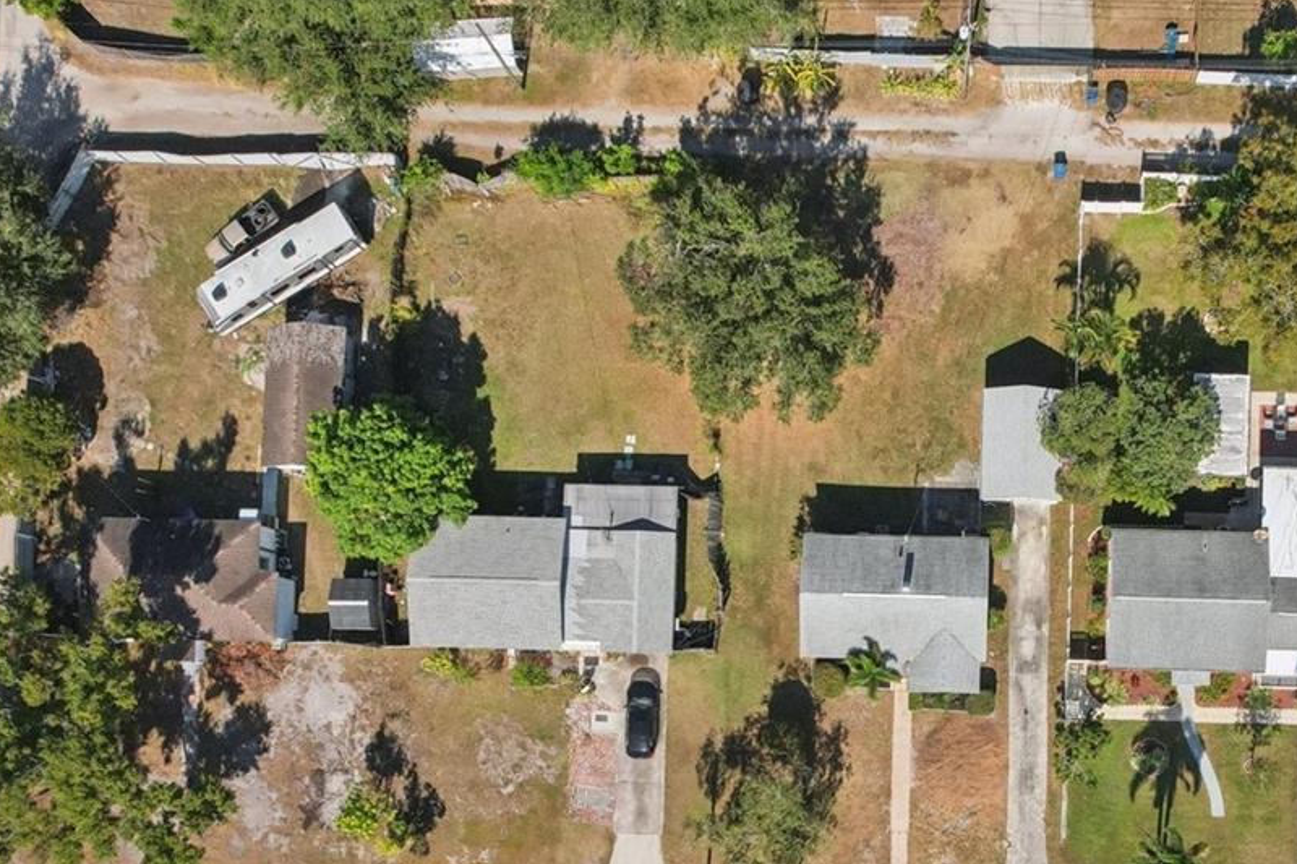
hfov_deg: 43.1
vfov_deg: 29.7
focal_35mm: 44
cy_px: 704
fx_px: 1585
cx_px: 968
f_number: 2.8
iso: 400
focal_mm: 8.4
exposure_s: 1/2500
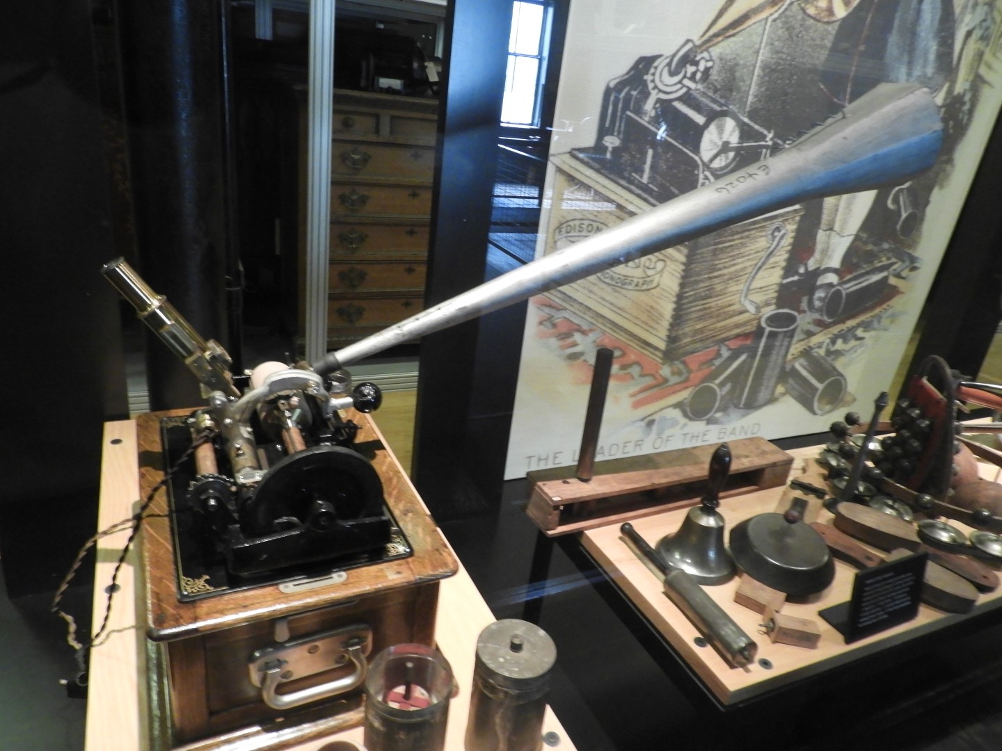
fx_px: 695
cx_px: 501
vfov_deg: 56.8
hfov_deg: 71.6
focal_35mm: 24
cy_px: 376
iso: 720
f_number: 3.3
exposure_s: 1/8
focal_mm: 4.3
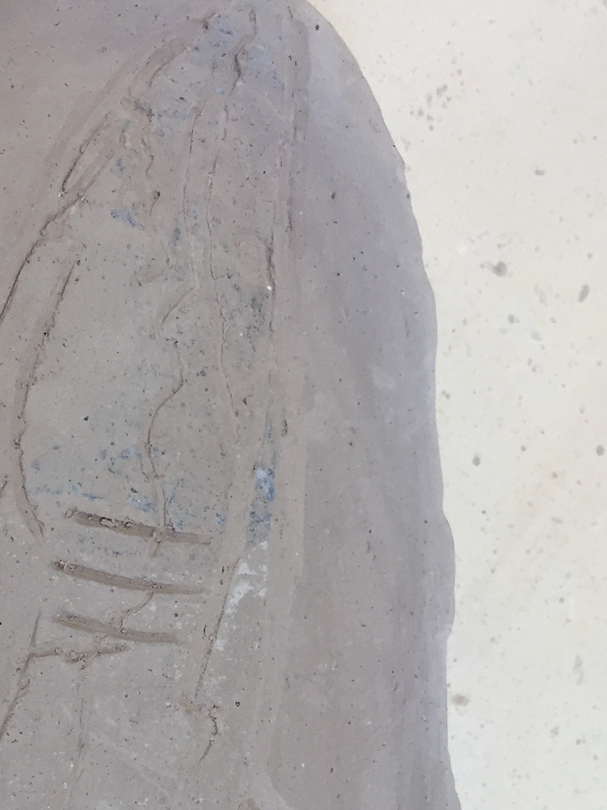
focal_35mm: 71
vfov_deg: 26.5
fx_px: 1660
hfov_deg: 20.5
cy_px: 730
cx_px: 140
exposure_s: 1/40
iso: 32
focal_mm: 4.15
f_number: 2.2
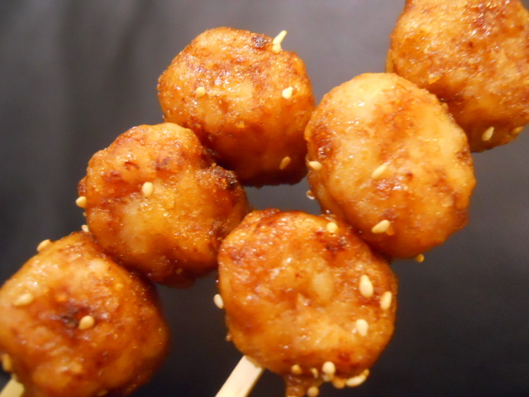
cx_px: 264
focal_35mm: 28
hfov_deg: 63.4
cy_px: 198
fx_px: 428
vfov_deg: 49.7
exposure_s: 1/15
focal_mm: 5
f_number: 2.7
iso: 800
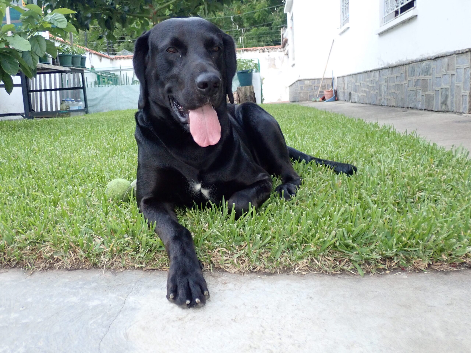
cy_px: 176
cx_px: 236
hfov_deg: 52.6
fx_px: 476
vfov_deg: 40.7
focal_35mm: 35
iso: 500
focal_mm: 6.42
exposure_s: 1/30
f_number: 2.6
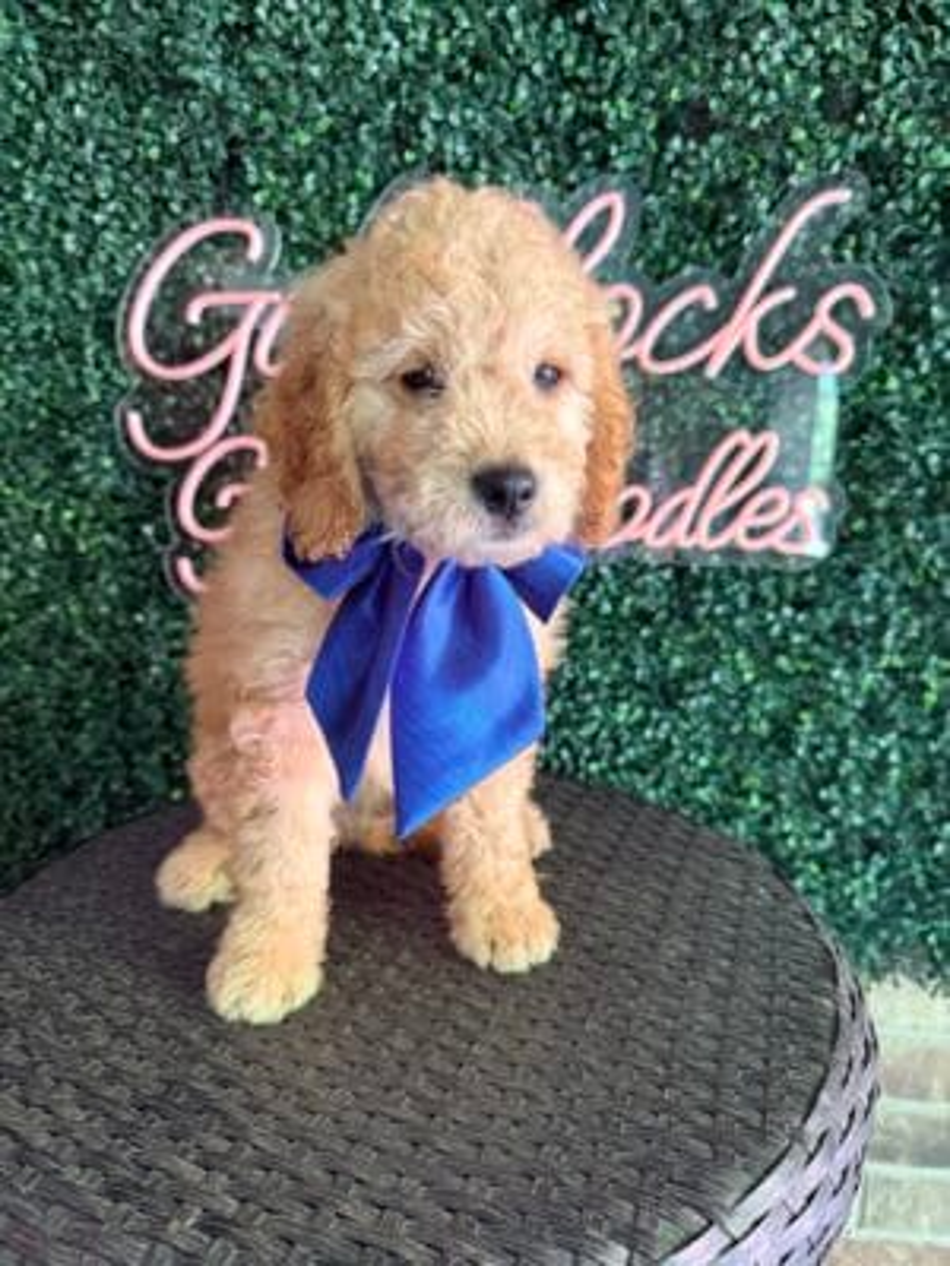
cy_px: 633
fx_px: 878
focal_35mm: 24
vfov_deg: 71.6
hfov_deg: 56.8
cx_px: 475
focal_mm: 6.76
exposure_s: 1/60
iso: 320
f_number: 1.78
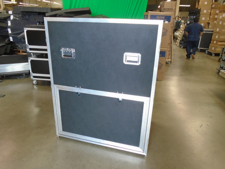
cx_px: 112
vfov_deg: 53.1
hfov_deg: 67.3
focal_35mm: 26
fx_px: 169
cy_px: 84
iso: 250
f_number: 3.2
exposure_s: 1/30
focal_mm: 4.6
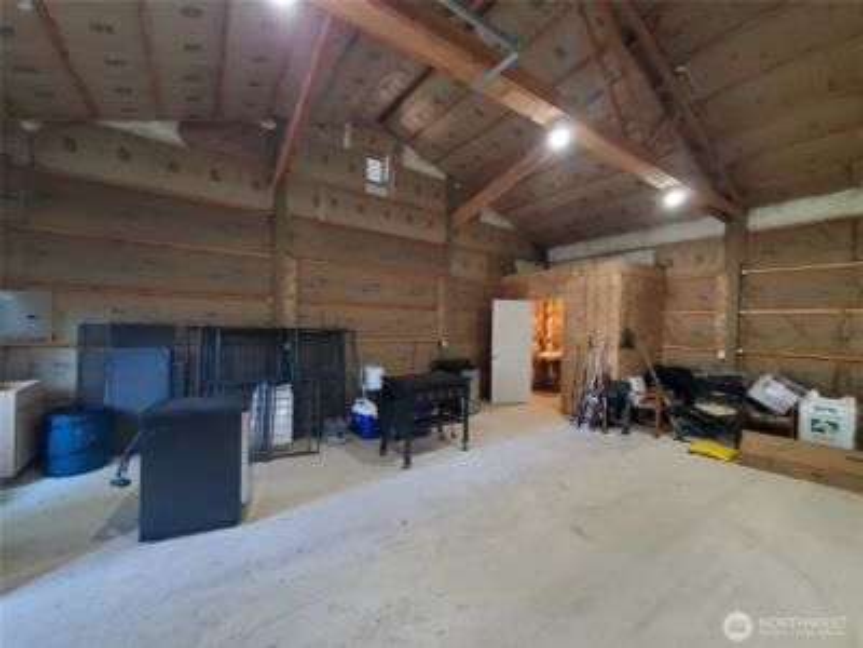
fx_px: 324
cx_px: 432
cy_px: 324
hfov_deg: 106.2
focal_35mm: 13
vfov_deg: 89.9
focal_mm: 1.8
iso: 800
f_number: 2.2
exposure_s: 1/30
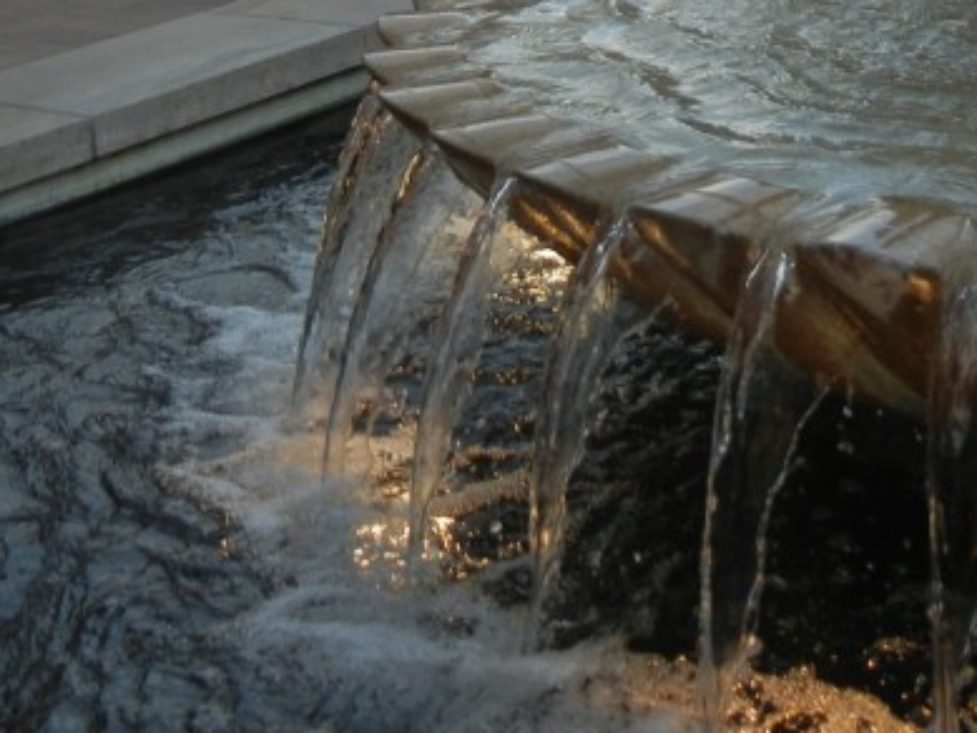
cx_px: 650
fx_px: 2230
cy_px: -198
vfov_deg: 17.6
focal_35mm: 79
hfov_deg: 24.6
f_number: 3.5
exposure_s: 1/422
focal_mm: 5.4
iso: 160
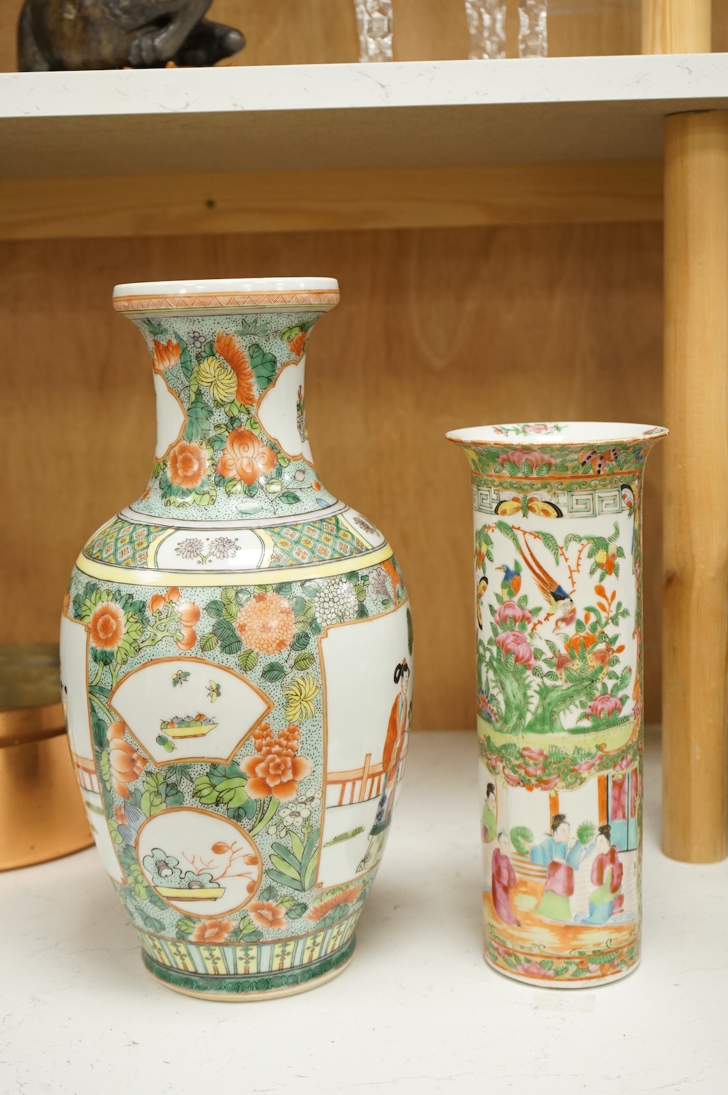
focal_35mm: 45
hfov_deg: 29.8
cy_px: 548
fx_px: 1367
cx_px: 364
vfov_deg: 43.6
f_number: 5.6
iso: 1600
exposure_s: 1/100
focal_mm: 45
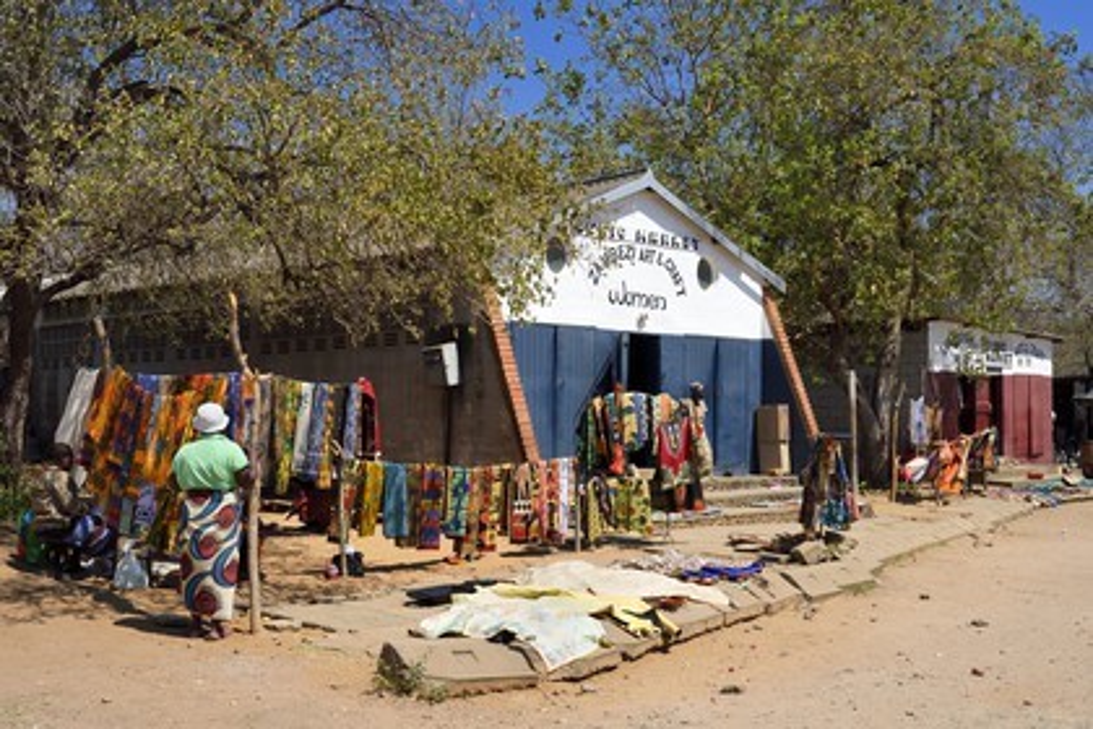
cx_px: 546
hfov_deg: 50.7
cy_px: 364
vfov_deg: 35.1
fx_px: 1154
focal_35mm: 38
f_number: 11
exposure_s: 1/400
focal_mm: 38
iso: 200
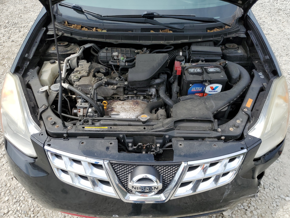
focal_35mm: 26
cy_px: 109
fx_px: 218
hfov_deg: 67.3
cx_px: 145
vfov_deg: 53.1
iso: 50
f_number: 1.5
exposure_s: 1/1667
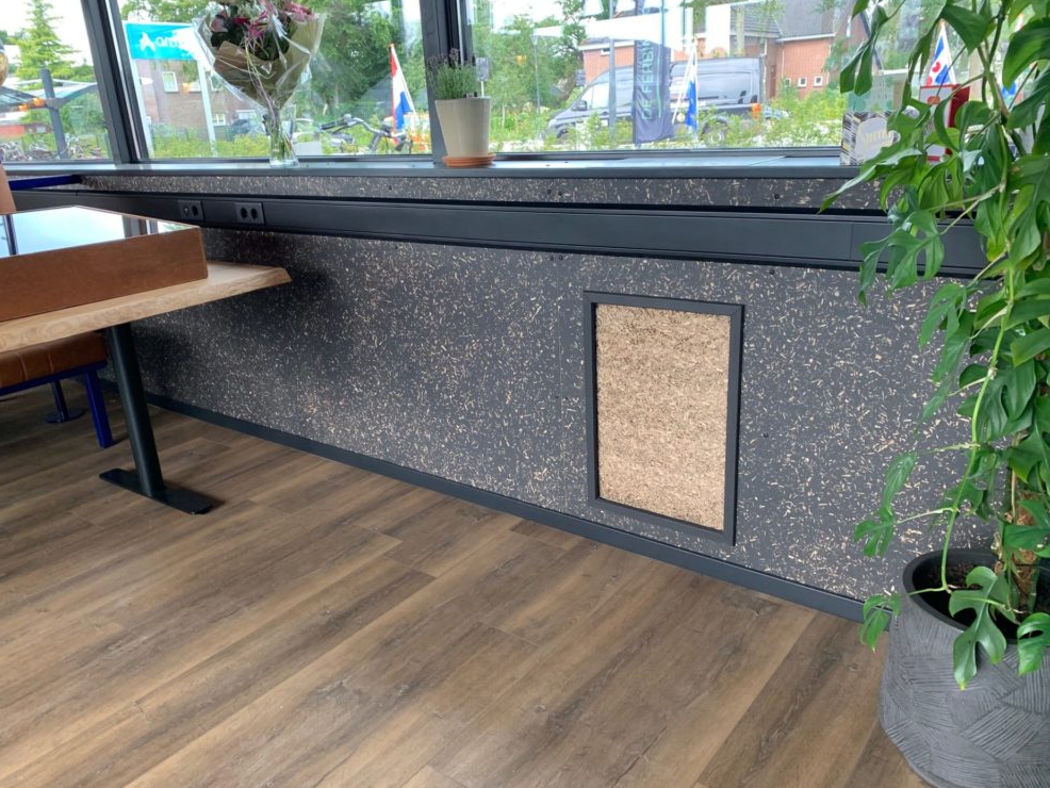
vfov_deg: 51.4
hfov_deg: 65.3
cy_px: 406
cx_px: 513
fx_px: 819
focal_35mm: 27
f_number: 1.8
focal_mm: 4.25
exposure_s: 1/100
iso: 100
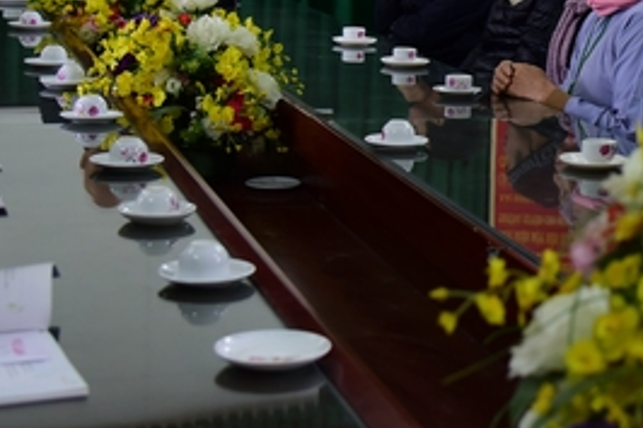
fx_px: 1660
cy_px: 2
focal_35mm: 93
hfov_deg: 20.8
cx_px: 725
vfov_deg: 14.5
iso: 1000
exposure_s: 1/40
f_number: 4
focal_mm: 38
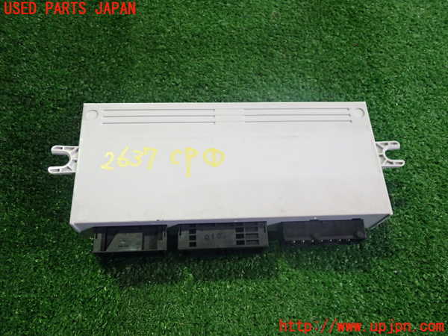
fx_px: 388
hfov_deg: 60.0
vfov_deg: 46.8
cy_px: 168
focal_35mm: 30
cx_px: 224
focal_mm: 5.4
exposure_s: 1/30
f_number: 2.3
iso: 250
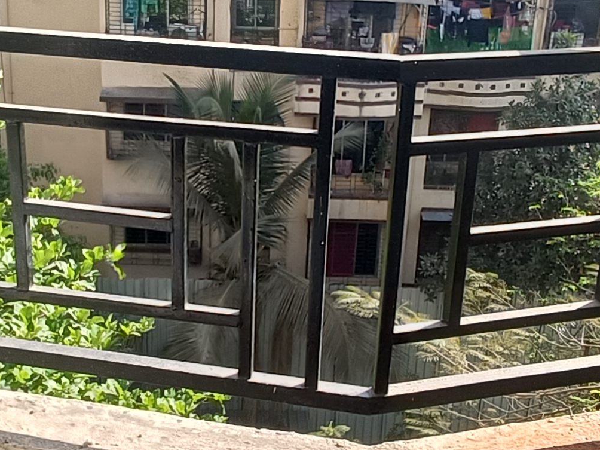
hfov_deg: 36.5
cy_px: 158
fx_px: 901
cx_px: 207
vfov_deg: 27.9
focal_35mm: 52
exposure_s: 1/341
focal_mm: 1.68
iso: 103
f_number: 2.2
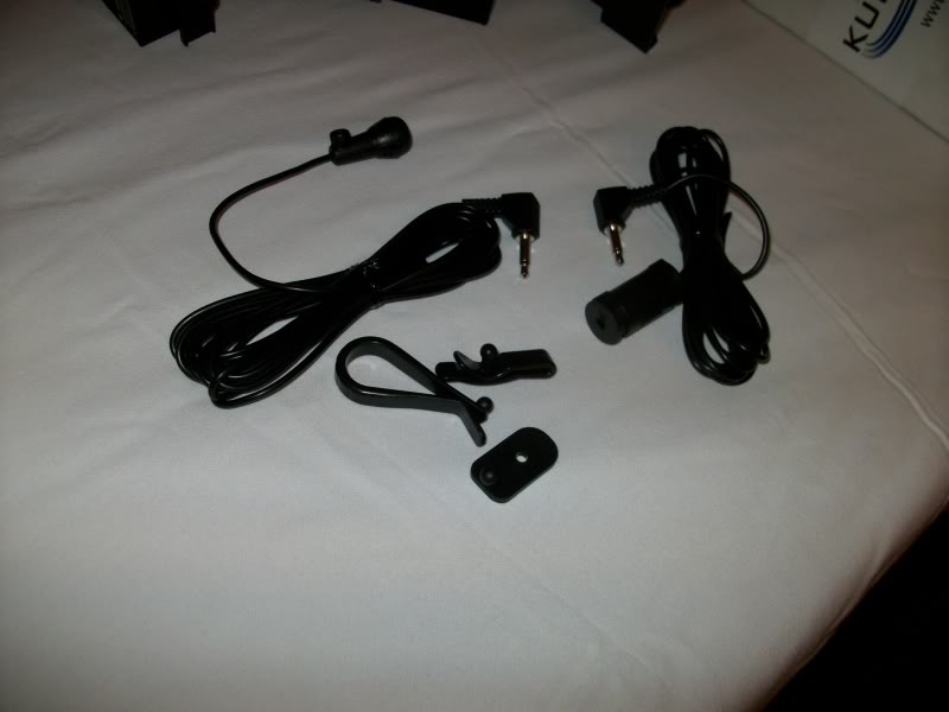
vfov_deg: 41.8
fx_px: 932
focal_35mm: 34
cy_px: 356
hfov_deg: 54.0
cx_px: 474
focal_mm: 5.7
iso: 80
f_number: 2.9
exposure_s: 1/40
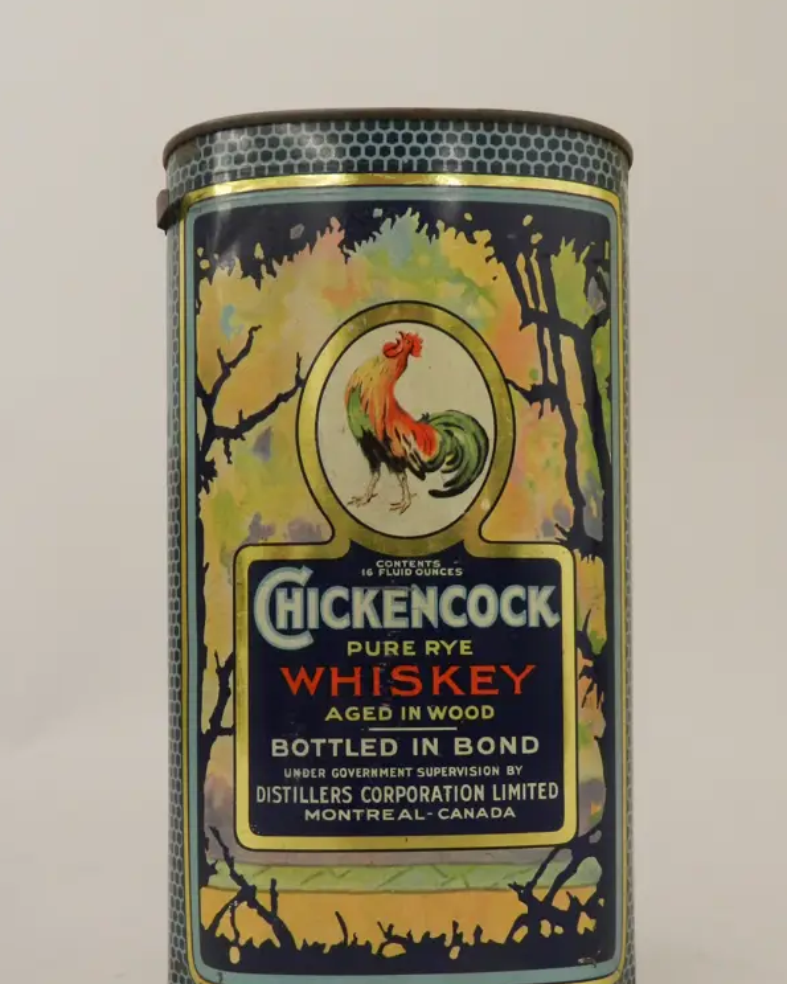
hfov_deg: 35.7
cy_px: 594
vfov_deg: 43.6
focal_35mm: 42
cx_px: 405
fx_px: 1223
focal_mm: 5.6
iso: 400
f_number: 3.7
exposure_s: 1/25
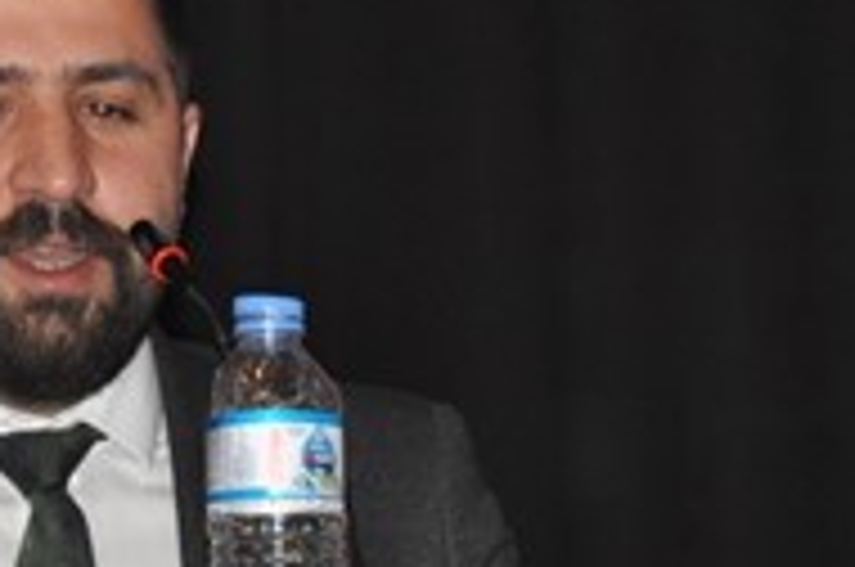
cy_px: 364
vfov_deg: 2.5
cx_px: 486
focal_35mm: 539
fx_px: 12773
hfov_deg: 3.8
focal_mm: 105
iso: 1250
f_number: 5.6
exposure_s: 1/60
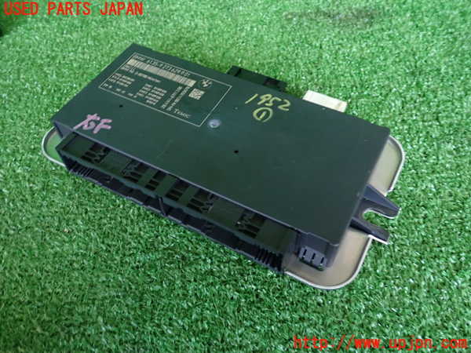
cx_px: 236
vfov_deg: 46.8
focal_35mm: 30
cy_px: 176
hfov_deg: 60.0
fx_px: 408
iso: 250
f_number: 2.3
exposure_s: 1/30
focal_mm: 5.4
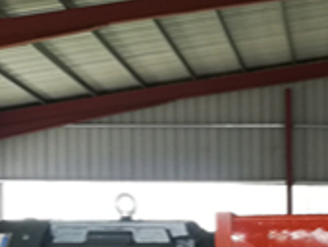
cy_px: 350
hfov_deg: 17.5
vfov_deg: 13.2
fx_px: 1015
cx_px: 399
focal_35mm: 107
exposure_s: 1/33.3
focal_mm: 3.83
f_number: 2.2
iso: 80
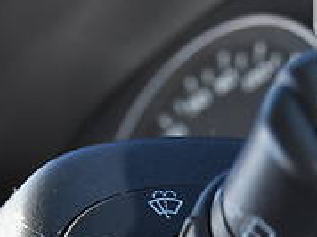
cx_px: 242
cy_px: 481
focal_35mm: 107
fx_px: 979
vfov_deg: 12.2
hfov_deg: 18.3
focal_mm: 22
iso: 200
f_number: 5.6
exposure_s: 1/125
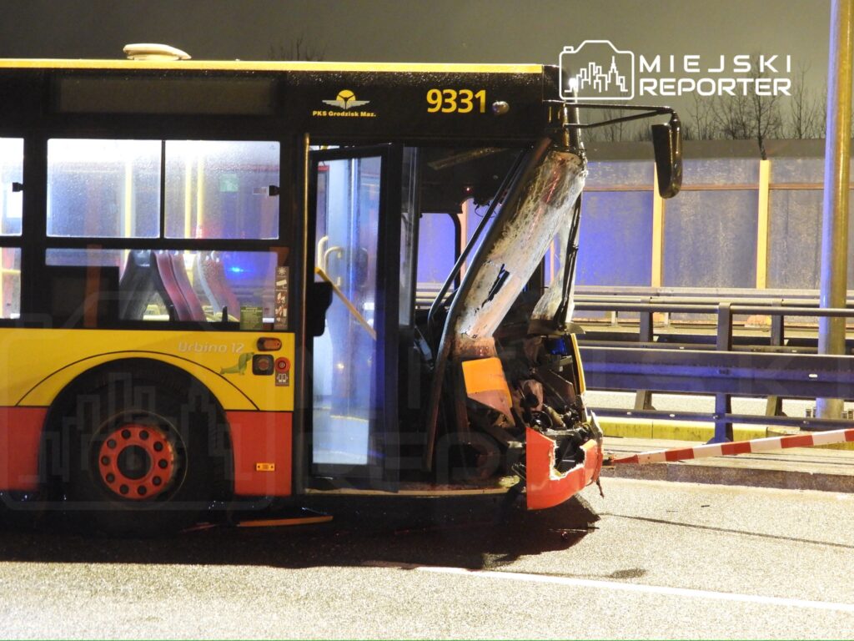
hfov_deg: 27.8
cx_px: 427
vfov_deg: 21.0
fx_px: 1727
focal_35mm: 70
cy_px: 320
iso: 800
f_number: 3.5
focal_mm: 12.6
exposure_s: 1
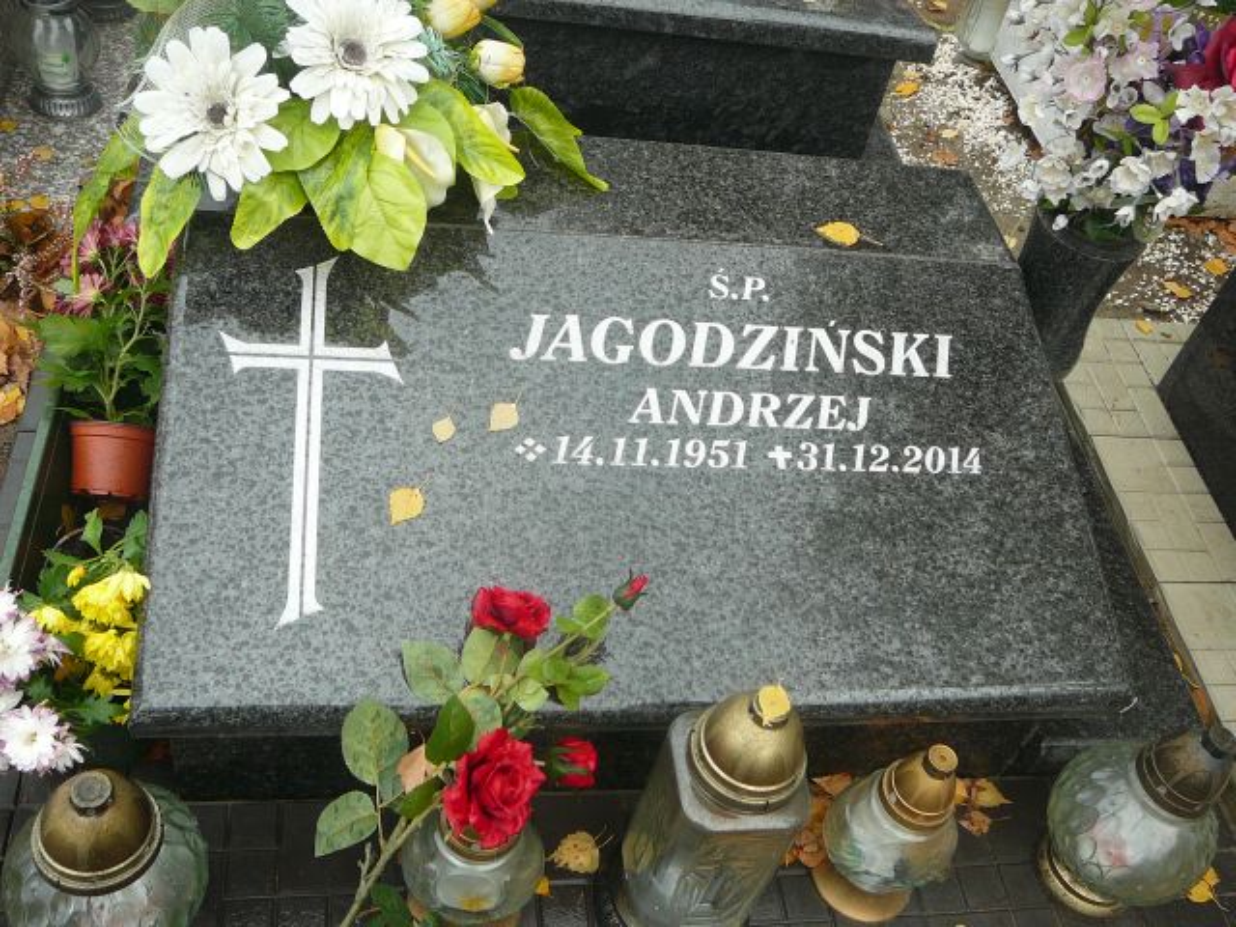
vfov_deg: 40.7
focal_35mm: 35
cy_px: 464
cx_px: 618
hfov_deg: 52.6
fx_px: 1250
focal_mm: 5.2
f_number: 2.8
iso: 80
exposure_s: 1/80
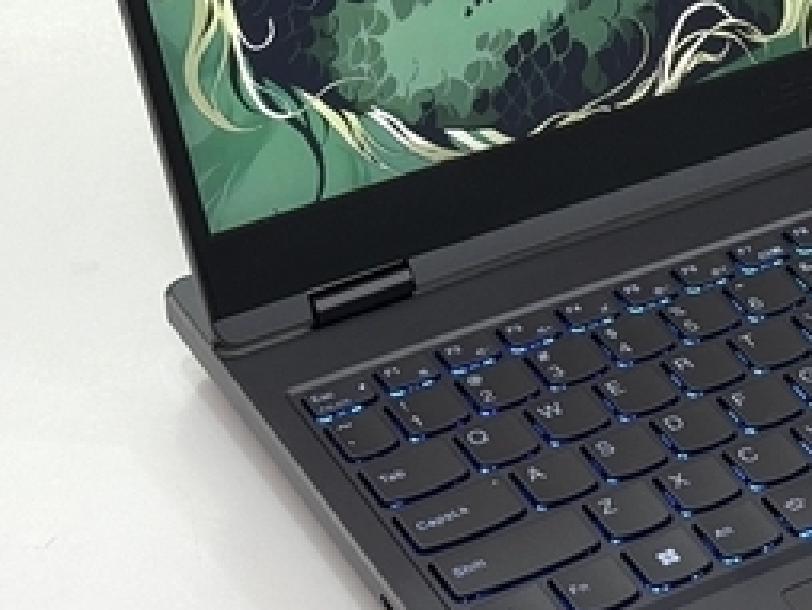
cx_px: 873
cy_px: 89
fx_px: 3545
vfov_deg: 9.8
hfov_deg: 12.8
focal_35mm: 151
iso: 50
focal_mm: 6.76
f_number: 1.78
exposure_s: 1/100
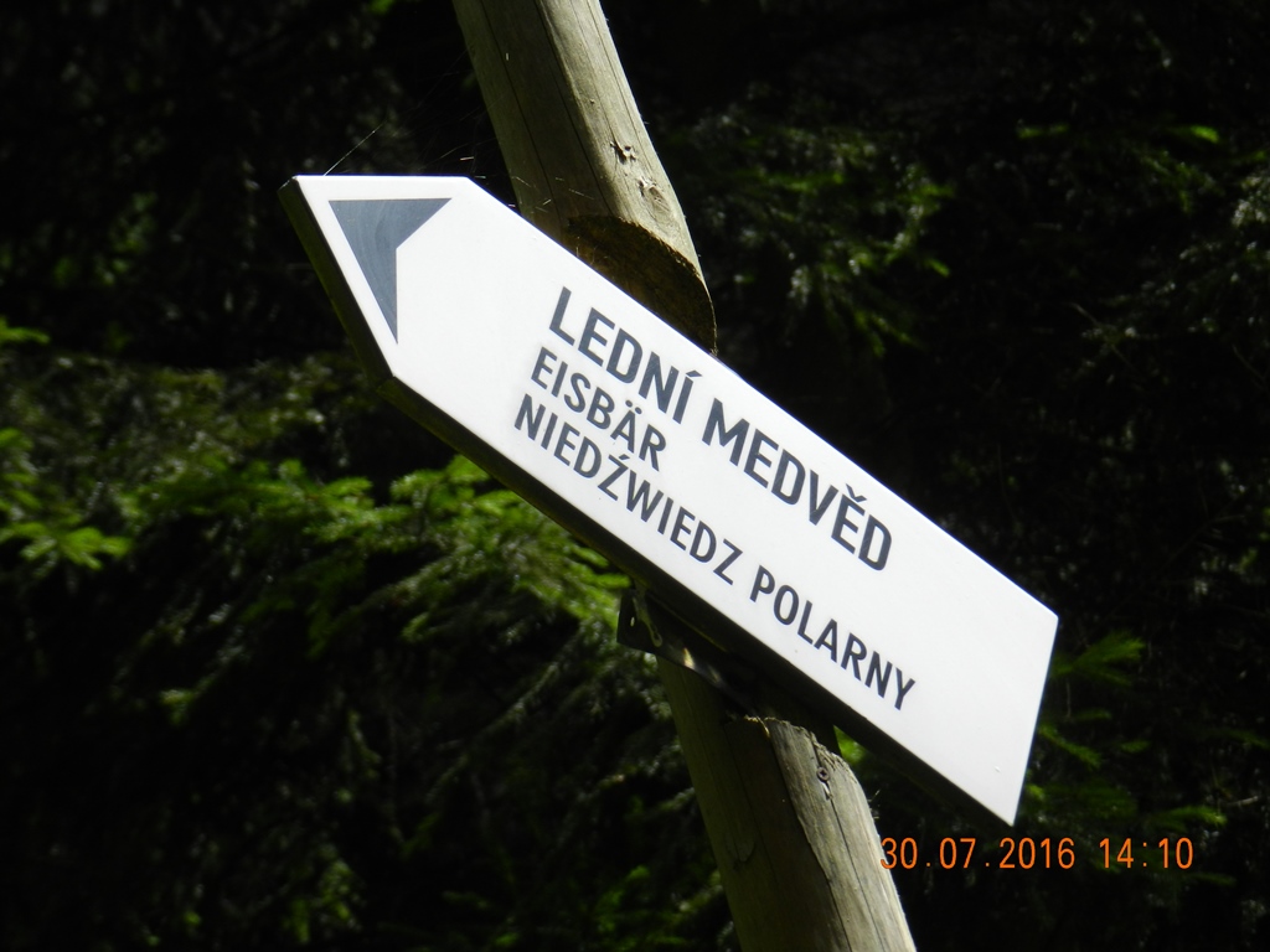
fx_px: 5870
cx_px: 635
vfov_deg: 9.3
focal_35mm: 160
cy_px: 476
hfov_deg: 12.3
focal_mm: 28.4
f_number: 5.3
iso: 160
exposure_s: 1/800
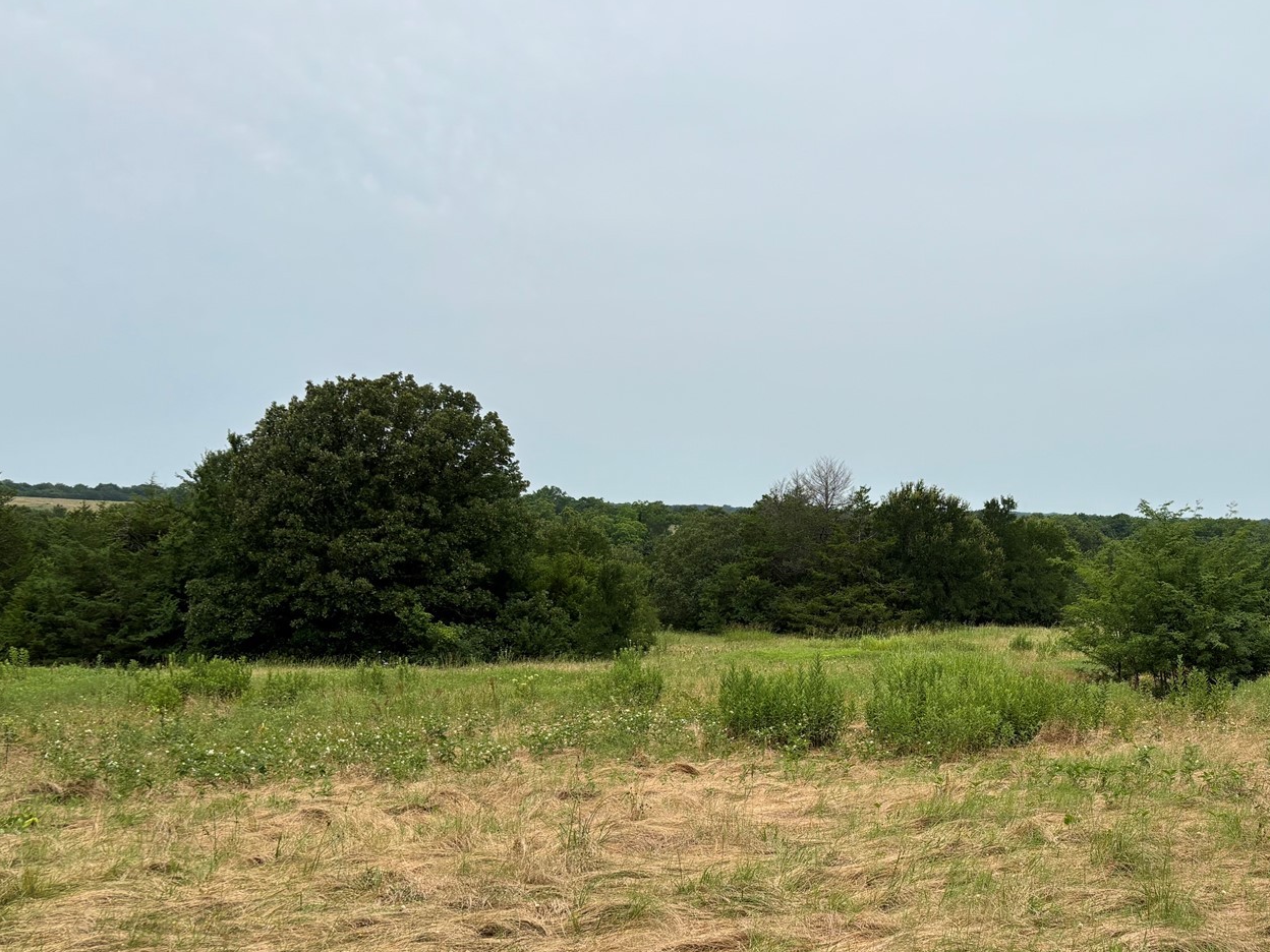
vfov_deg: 35.8
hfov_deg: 45.6
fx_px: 1468
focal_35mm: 40
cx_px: 910
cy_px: 596
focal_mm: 5.96
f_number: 1.6
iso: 50
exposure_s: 1/4854
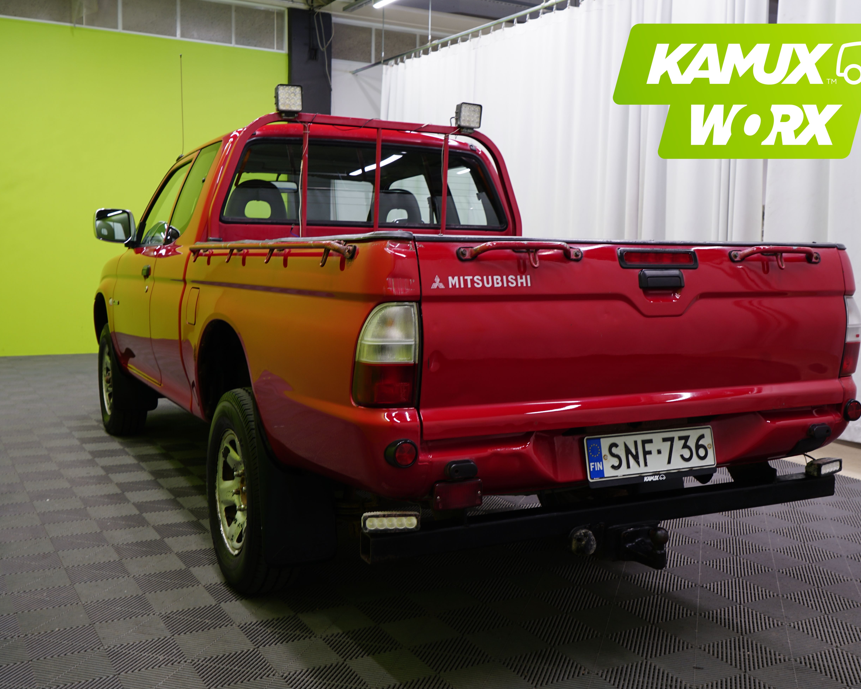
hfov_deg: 49.0
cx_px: 459
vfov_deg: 40.1
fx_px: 943
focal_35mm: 37
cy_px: 339
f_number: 8
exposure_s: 1/8
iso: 160
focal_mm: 32
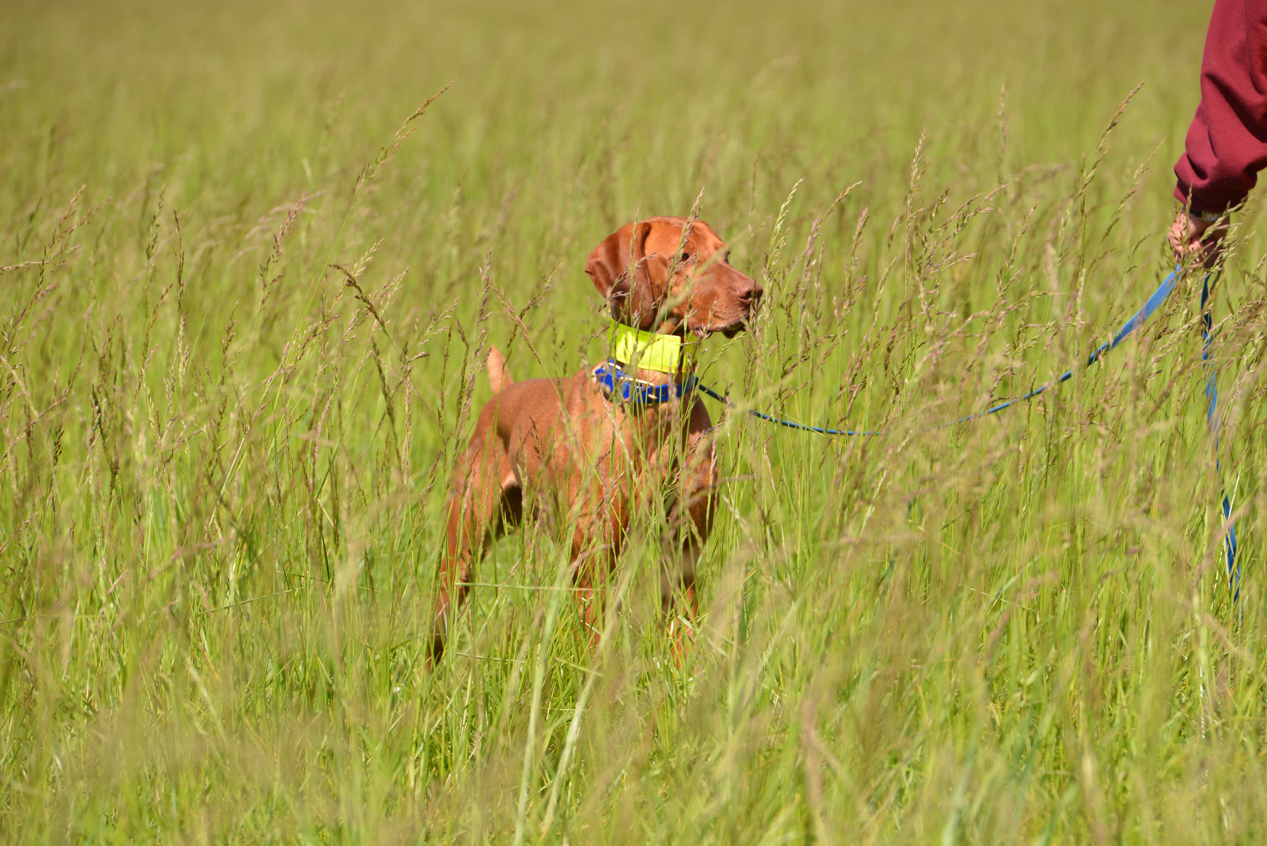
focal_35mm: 200
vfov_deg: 6.9
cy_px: 423
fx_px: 7041
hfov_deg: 10.3
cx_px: 634
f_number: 6.3
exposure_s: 1/640
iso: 200
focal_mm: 200
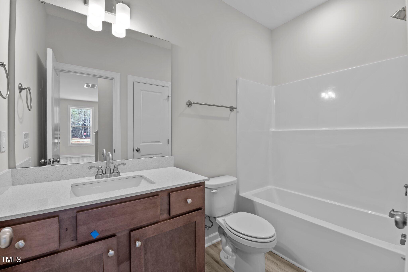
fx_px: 170
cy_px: 136
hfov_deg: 100.4
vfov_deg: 77.2
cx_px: 204
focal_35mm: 15
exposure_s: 1/10
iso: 400
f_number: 7.1
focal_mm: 15
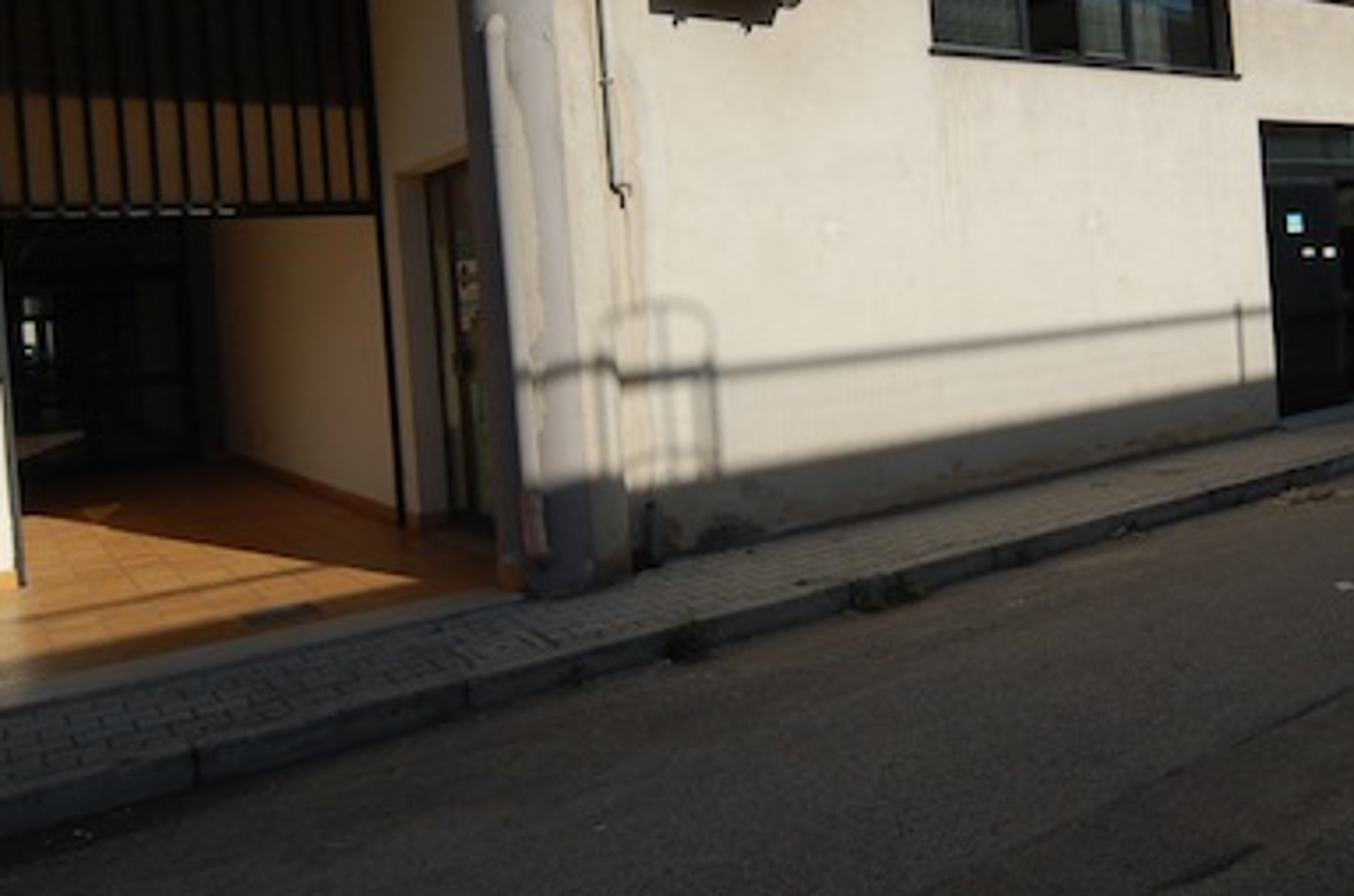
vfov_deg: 42.7
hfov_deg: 61.3
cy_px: 282
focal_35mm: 30
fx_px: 1126
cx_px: 836
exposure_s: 1/400
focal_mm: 12
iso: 200
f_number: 10
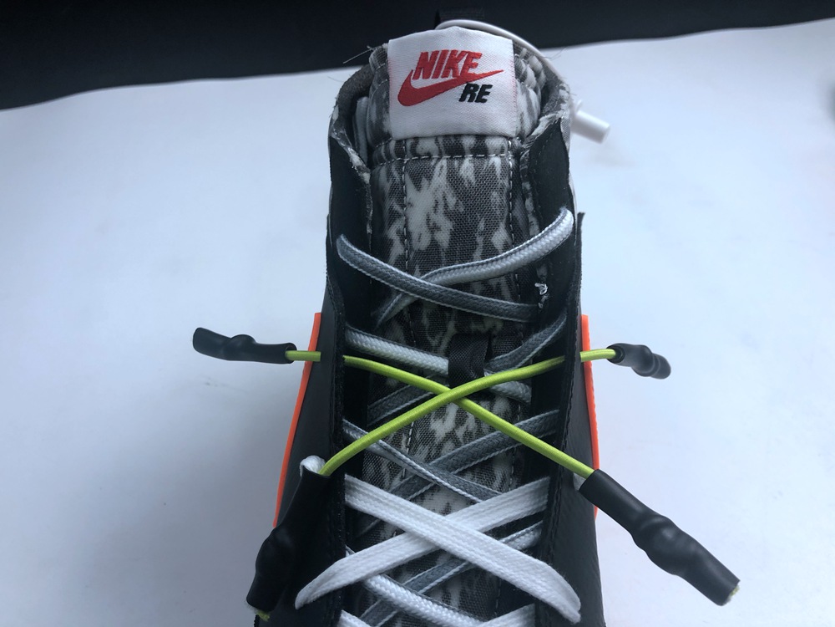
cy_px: 314
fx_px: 675
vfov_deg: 49.7
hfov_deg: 63.4
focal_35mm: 28
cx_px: 418
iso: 40
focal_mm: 4
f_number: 1.8
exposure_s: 1/100
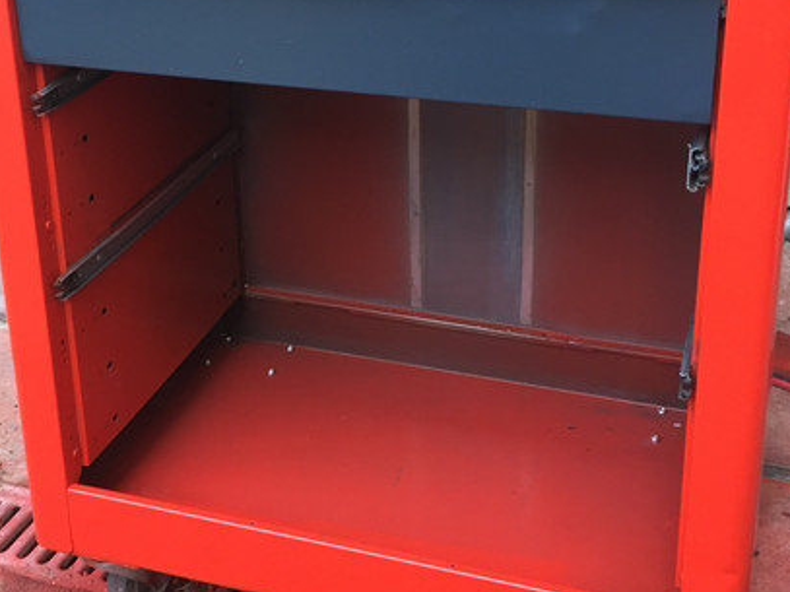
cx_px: 346
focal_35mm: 57
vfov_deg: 25.3
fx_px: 1300
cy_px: 146
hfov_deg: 33.7
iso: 40
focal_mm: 4.15
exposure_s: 1/33
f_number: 2.2
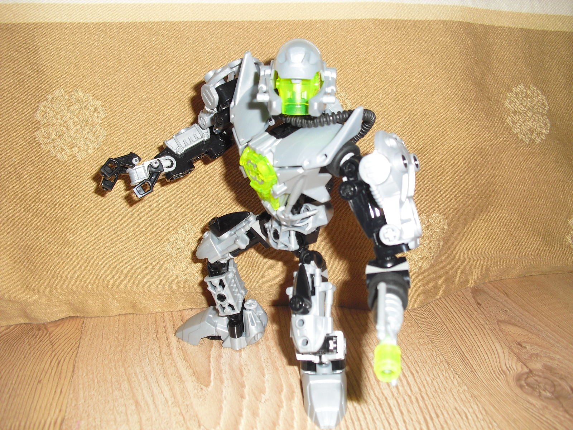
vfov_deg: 39.7
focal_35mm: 36
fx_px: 596
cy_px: 215
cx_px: 286
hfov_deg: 51.4
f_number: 3.1
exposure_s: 1/60
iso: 100
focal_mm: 6.3
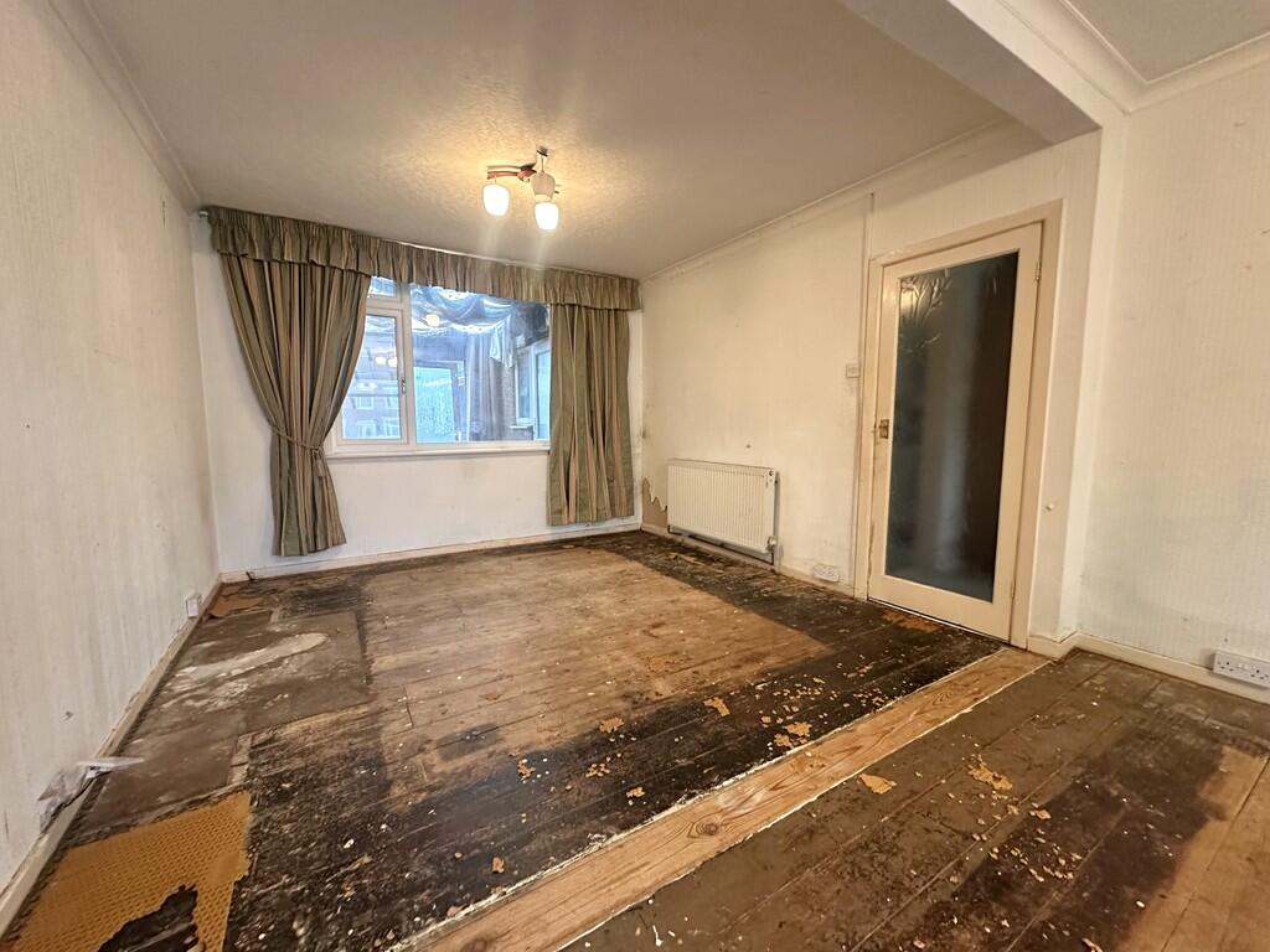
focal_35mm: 14
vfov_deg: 85.7
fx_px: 514
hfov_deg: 102.1
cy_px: 476
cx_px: 635
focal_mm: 2.22
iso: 640
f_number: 2.2
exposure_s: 1/50
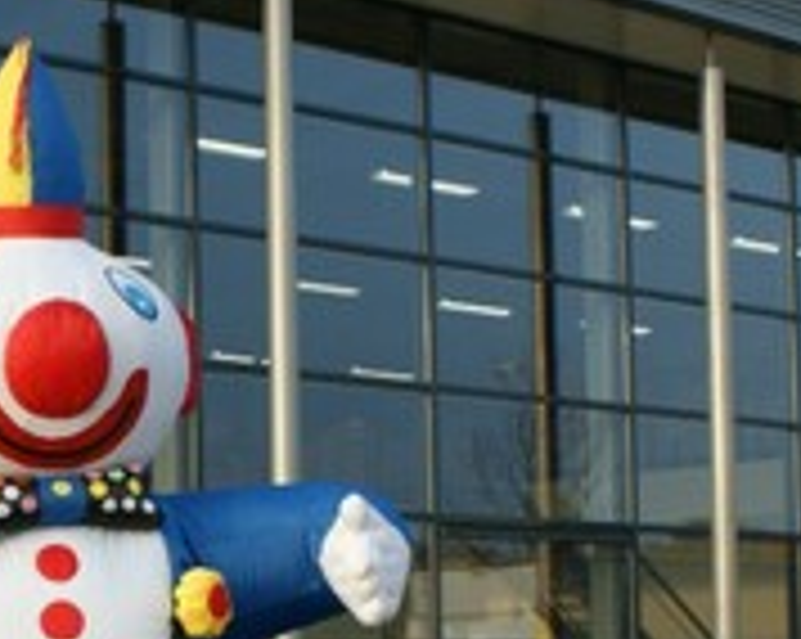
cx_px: 50
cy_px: 596
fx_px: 2060
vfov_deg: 17.3
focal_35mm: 87
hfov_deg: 21.4
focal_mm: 22
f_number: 7.1
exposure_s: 1/60
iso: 100
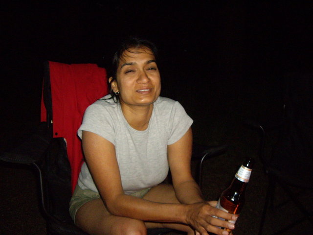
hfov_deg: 49.0
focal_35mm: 38
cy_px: 118
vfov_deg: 37.7
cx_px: 156
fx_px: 344
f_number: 2.7
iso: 400
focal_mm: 6.2
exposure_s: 1/40
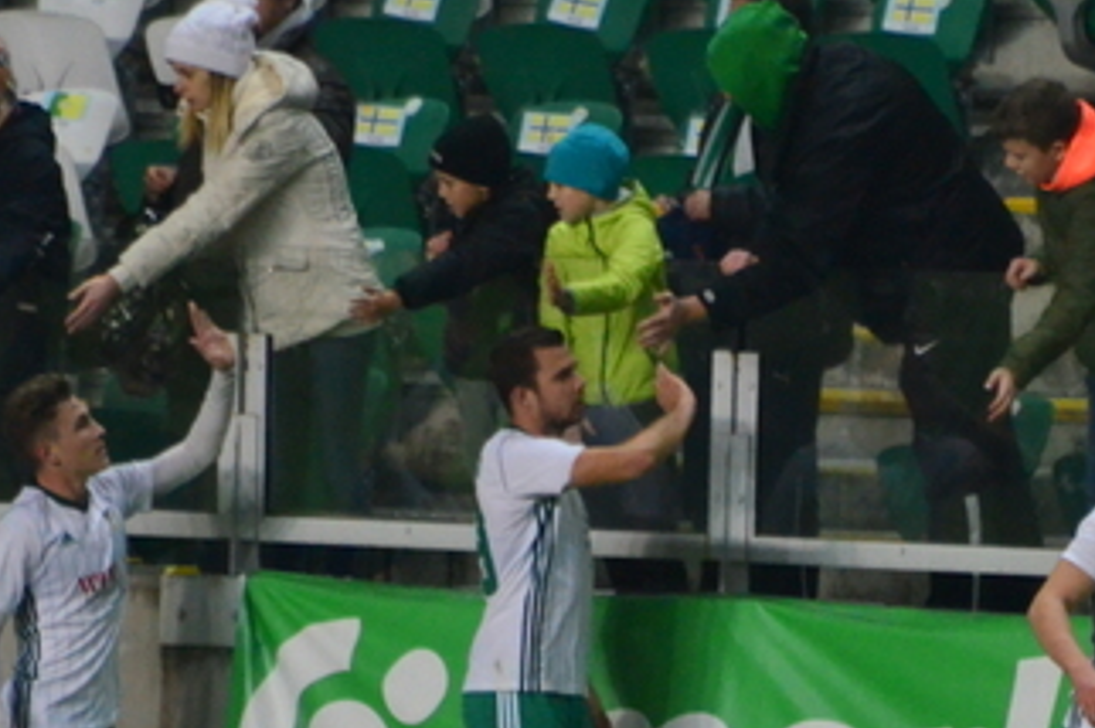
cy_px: 670
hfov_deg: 1.8
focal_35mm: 1117
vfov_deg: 1.2
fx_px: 33940
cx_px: 928
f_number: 5.6
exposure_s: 1/320
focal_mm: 300
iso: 3200
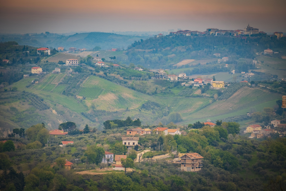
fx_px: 2383
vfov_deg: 4.6
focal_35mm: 300
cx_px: 143
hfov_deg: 6.9
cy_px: 96
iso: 400
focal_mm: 200
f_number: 6.4
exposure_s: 1/400
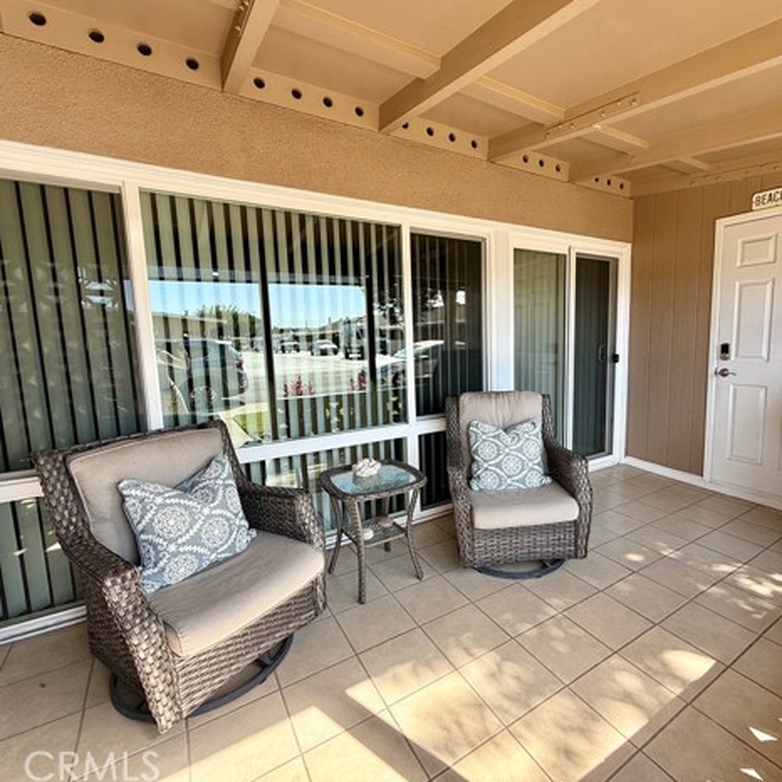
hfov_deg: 83.2
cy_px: 388
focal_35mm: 17
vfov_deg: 84.0
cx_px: 458
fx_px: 434
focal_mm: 2.22
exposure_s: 1/227
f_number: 2.2
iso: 50
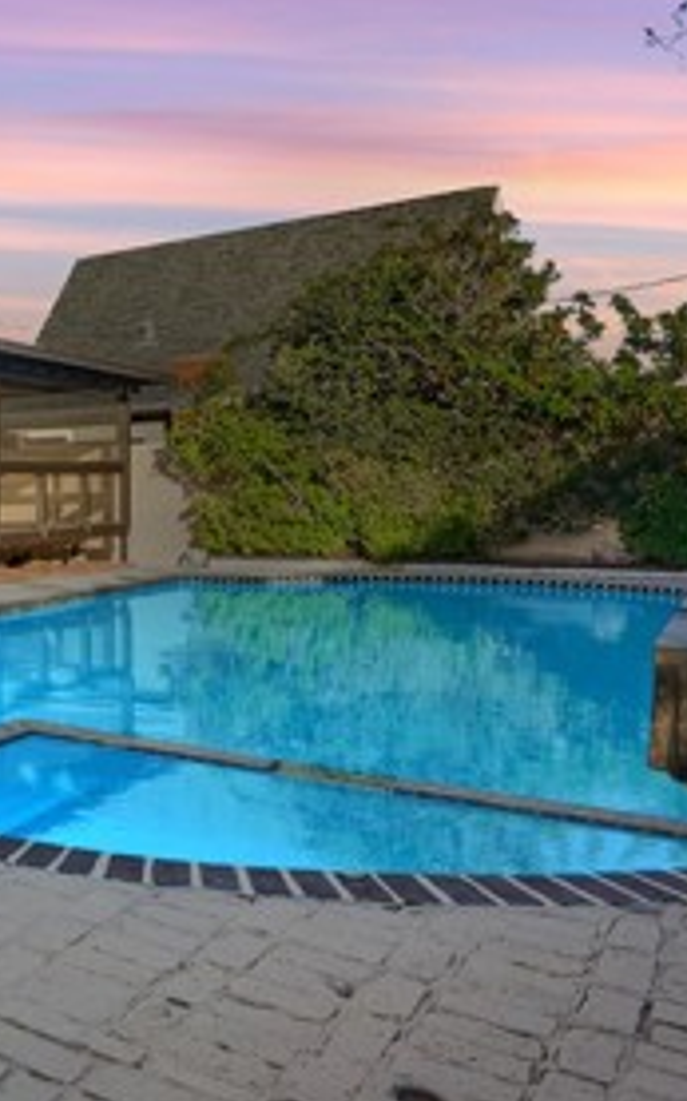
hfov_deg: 29.2
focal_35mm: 34
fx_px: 1031
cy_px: 493
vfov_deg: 56.0
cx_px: -222
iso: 1000
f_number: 9
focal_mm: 14.6
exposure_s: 1/8000
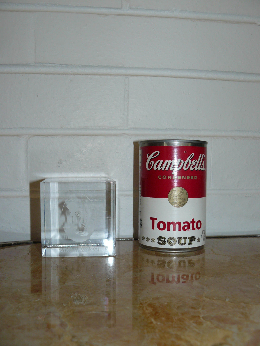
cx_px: 130
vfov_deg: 51.4
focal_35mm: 36
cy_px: 173
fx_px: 361
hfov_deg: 39.7
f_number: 2.8
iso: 100
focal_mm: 6
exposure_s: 1/30
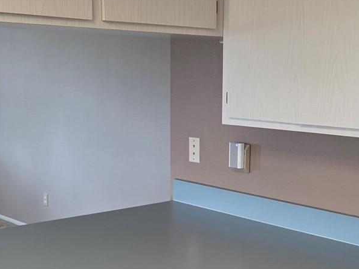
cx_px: 230
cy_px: 199
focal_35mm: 62
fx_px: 643
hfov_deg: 31.0
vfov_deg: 23.4
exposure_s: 1/120
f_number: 1.8
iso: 160
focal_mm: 5.4
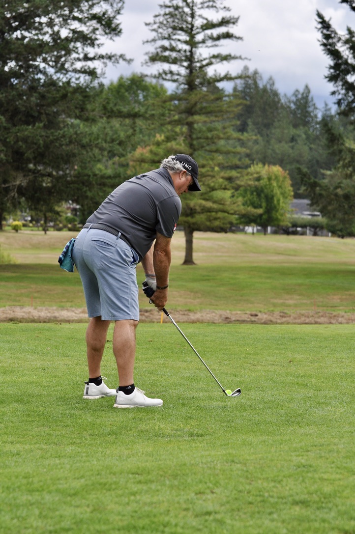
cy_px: 267
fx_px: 1891
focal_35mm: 128
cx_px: 178
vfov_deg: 16.1
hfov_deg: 10.7
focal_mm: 85
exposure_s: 1/1250
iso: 400
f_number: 5.6
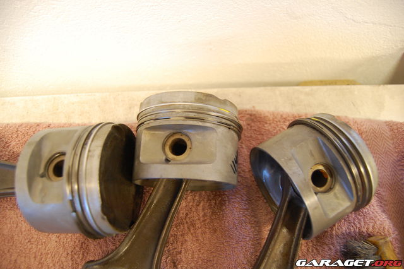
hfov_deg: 67.4
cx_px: 202
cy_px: 134
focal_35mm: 27
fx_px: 303
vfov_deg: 47.9
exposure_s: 1/25
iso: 800
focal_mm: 18
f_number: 3.5
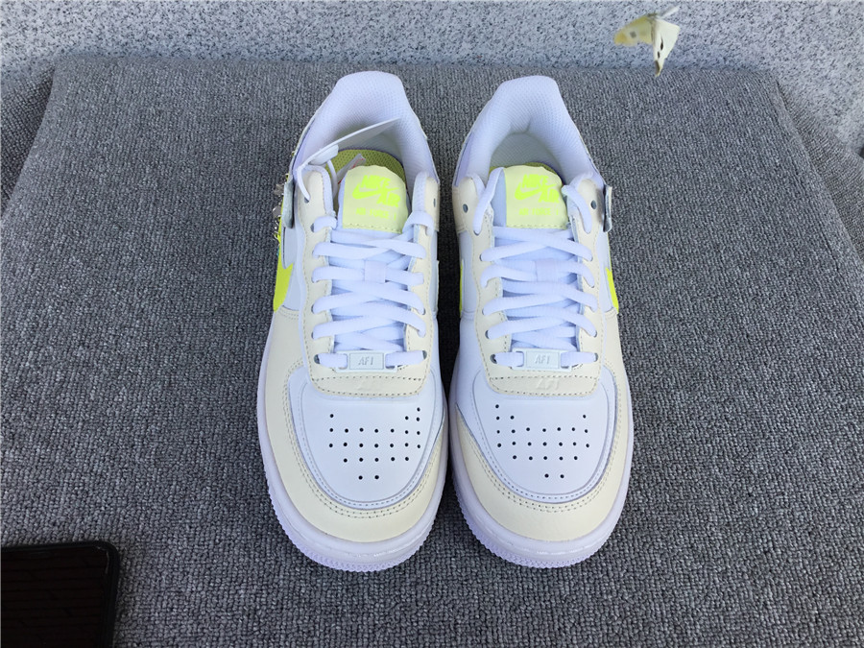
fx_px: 774
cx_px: 432
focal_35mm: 31
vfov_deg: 45.4
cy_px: 324
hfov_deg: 58.4
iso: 25
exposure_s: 1/364
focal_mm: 3.3
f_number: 2.4
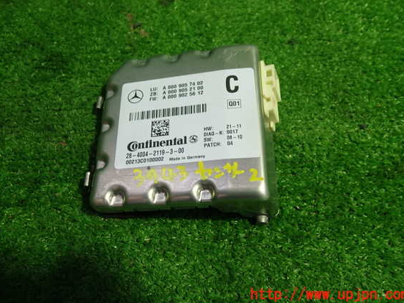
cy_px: 142
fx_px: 373
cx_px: 197
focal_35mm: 32
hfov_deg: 56.8
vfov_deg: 44.1
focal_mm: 5.4
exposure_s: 1/60
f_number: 2.3
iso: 200
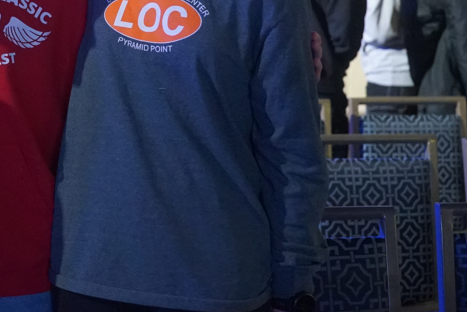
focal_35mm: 103
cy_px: 32
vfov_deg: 13.2
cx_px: -2
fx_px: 1337
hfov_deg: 19.2
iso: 12800
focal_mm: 50
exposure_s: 1/160
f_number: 4
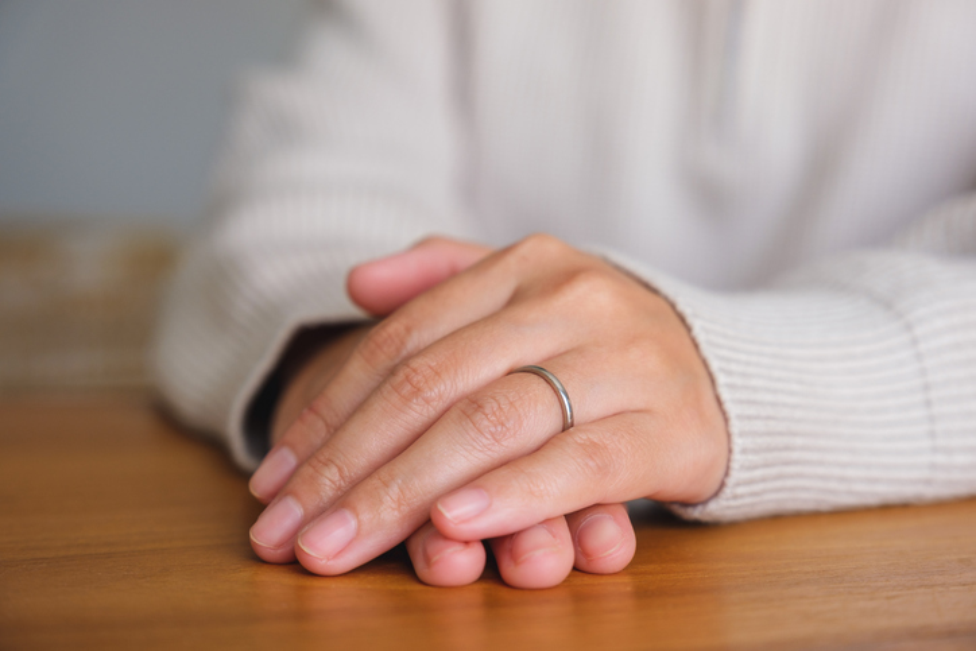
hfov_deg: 31.4
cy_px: 326
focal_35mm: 64
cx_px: 488
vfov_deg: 21.3
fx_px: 1735
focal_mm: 42.7
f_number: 2.8
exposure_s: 1/210
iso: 160
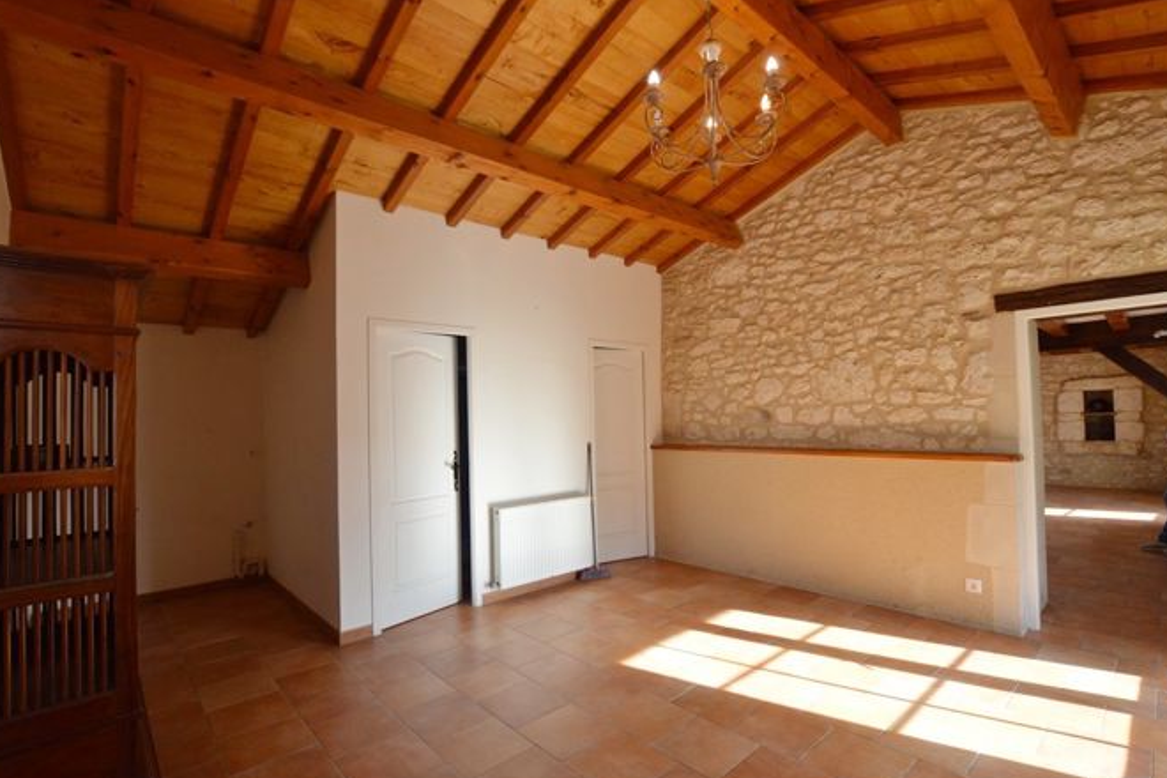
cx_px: 599
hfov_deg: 96.7
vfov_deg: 73.7
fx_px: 519
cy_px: 398
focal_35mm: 16
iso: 400
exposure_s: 1/100
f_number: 5
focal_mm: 10
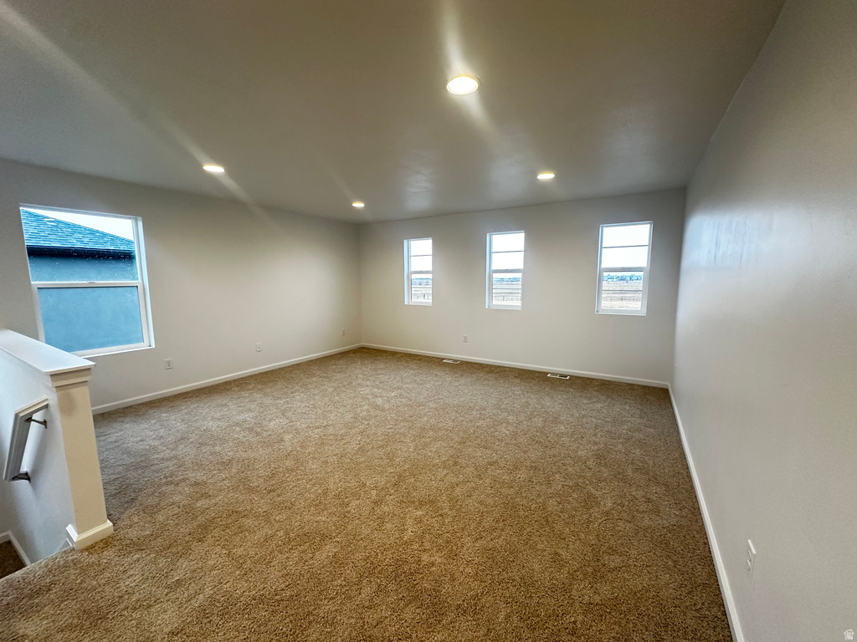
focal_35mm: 14
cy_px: 321
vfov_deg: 85.7
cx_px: 428
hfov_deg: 102.1
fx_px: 347
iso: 320
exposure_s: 1/60
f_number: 2.2
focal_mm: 2.22
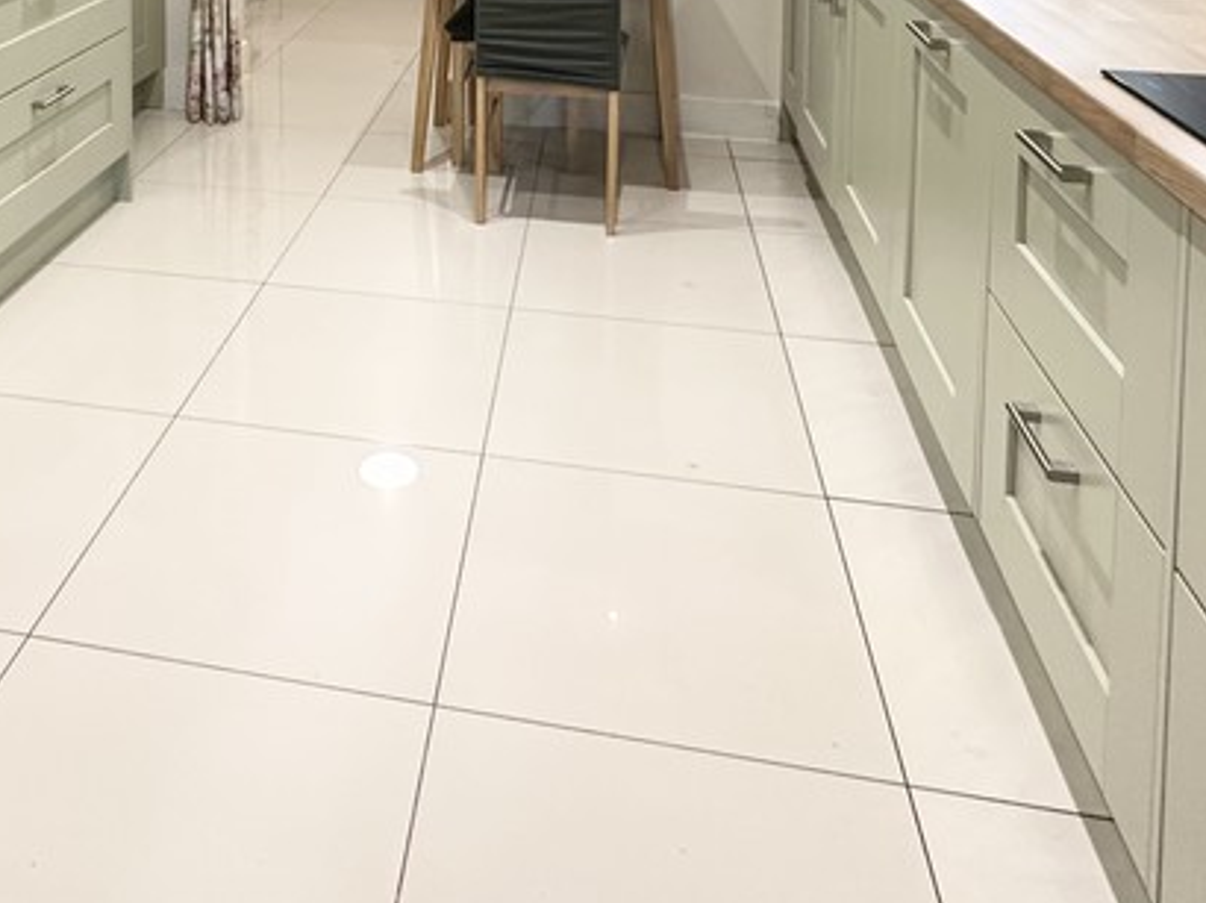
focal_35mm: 35
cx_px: 362
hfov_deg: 51.2
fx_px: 1219
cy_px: -168
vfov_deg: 33.5
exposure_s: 1/100
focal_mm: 2.22
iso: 200
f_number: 2.2
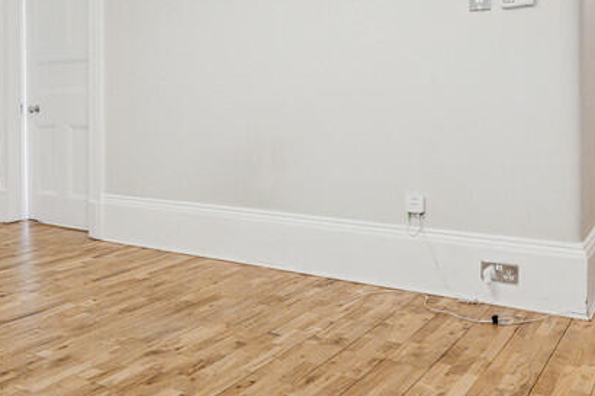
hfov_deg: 46.0
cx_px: 119
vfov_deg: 32.6
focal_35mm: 40
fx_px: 661
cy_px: 92
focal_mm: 16
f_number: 7.1
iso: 4000
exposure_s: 1/50
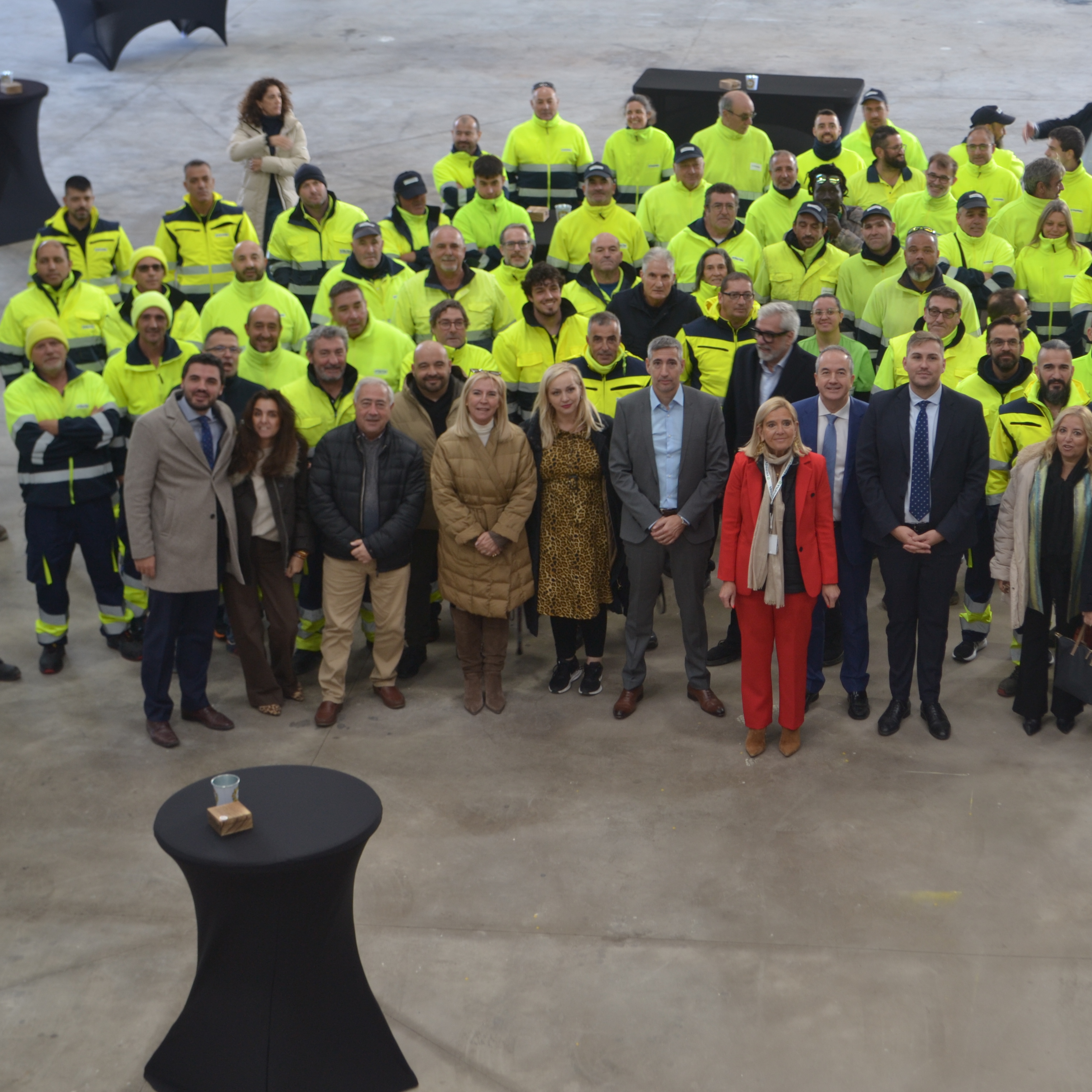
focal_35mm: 81
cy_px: 543
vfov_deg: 21.4
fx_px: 2891
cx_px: 788
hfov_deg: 21.3
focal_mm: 42
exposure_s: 1/30
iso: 160
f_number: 5.3
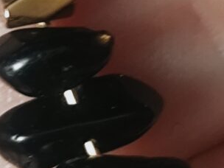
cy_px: -156
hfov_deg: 5.1
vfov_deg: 3.8
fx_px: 2511
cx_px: 200
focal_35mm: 388
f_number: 1.65
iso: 400
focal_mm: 6.19
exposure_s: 1/25
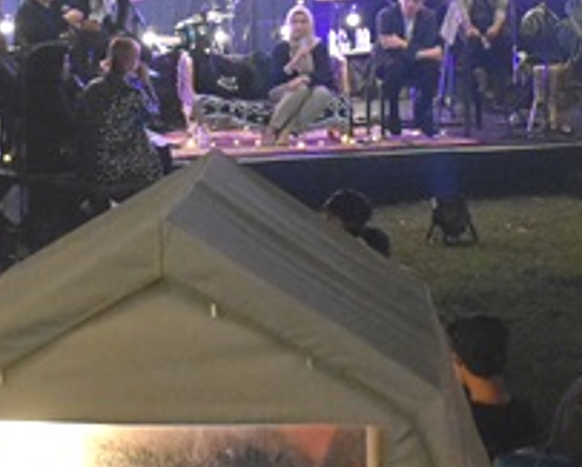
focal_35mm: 133
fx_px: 2294
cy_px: 13
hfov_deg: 14.4
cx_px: 462
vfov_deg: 11.5
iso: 8000
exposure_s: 1/60
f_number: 3.8
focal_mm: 24
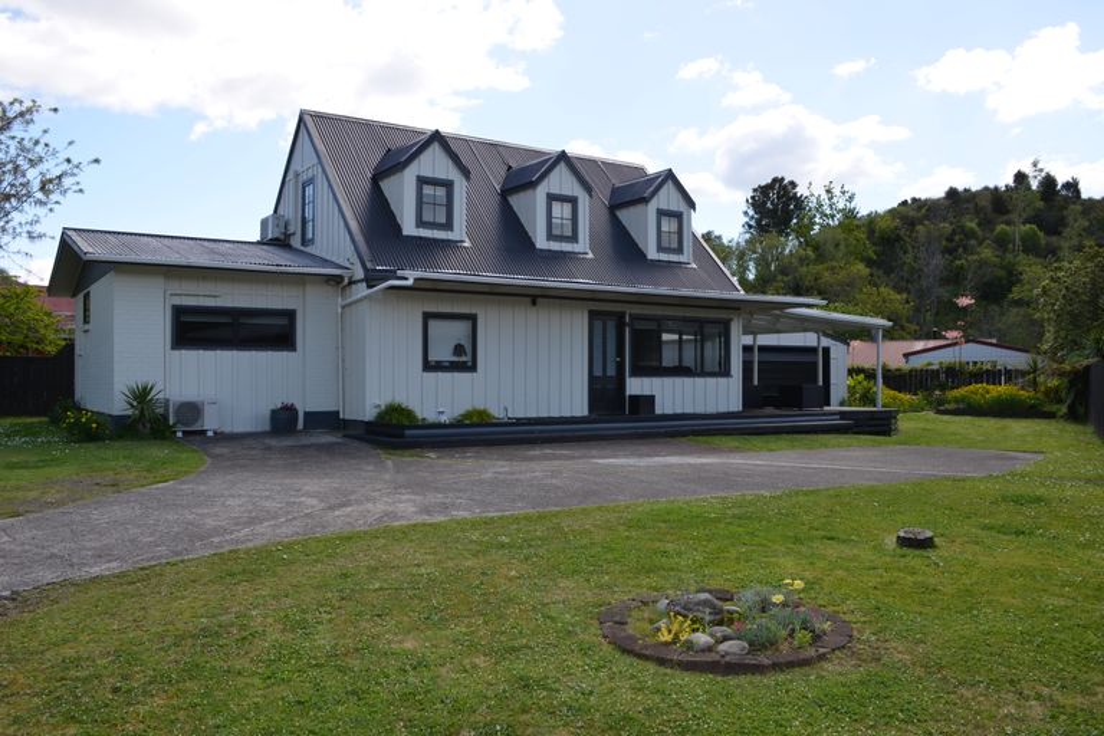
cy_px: 368
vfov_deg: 47.9
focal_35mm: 27
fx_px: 828
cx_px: 552
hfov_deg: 67.4
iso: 100
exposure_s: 1/200
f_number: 7.1
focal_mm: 18
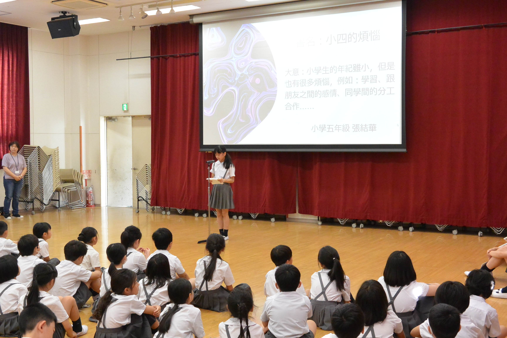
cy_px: 169
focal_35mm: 46
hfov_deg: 42.7
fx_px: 648
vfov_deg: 29.2
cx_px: 254
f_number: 4.5
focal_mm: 17.1
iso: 1100
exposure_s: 1/60
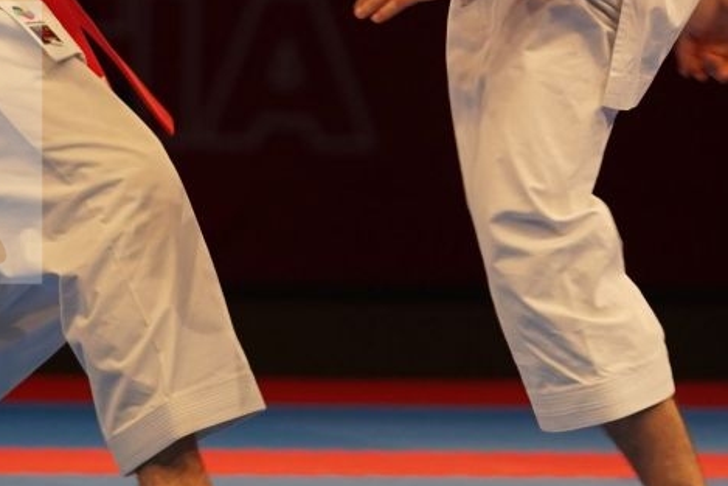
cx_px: 424
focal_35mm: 499
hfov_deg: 4.1
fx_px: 10093
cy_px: 143
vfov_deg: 2.8
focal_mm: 130
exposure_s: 1/250
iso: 1000
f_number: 2.8
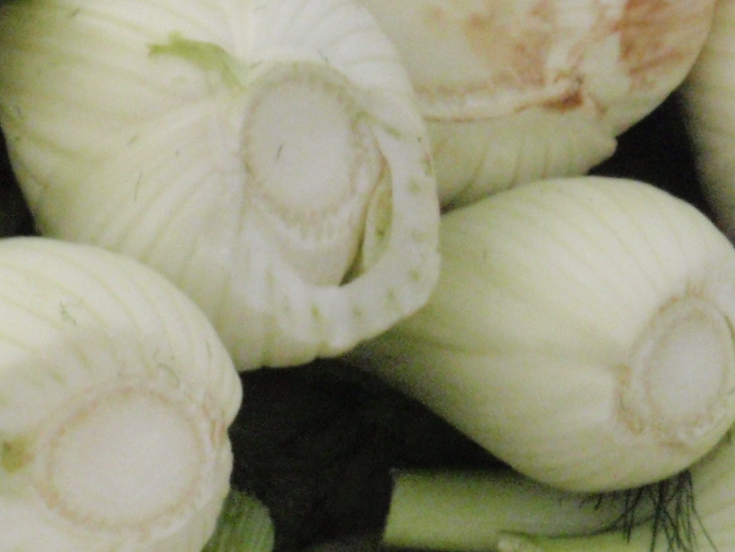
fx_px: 5011
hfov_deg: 8.3
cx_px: -162
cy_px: -90
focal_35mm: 236
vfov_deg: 6.3
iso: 400
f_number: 11
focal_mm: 12.5
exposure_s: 1/250
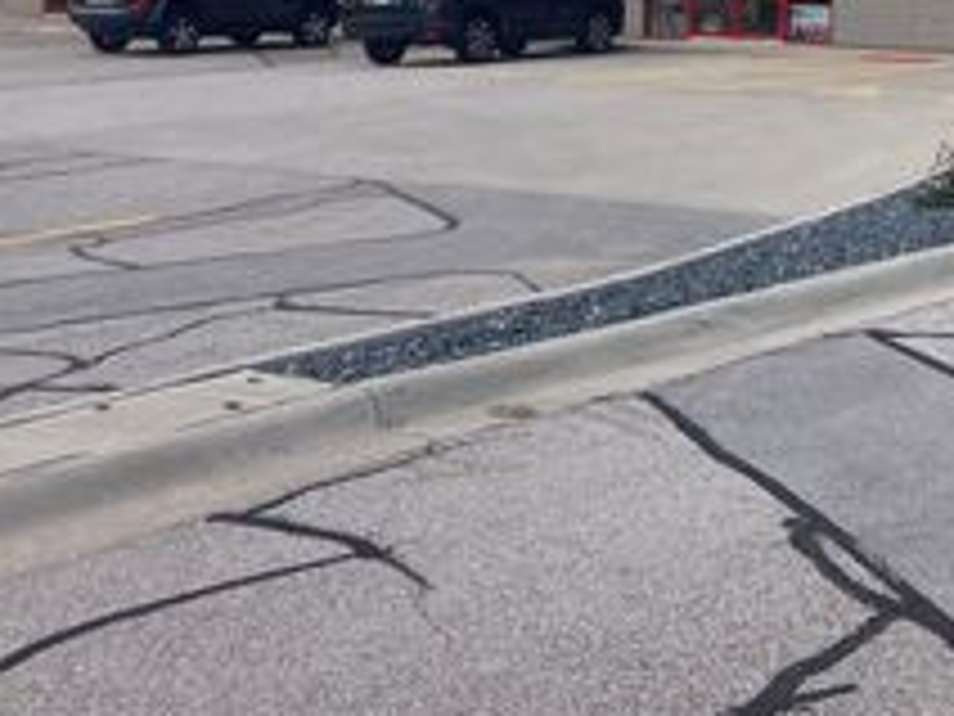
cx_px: 868
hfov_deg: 28.2
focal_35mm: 66
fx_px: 1819
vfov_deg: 21.3
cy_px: -43
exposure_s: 1/827
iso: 20
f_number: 1.8
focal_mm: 3.99
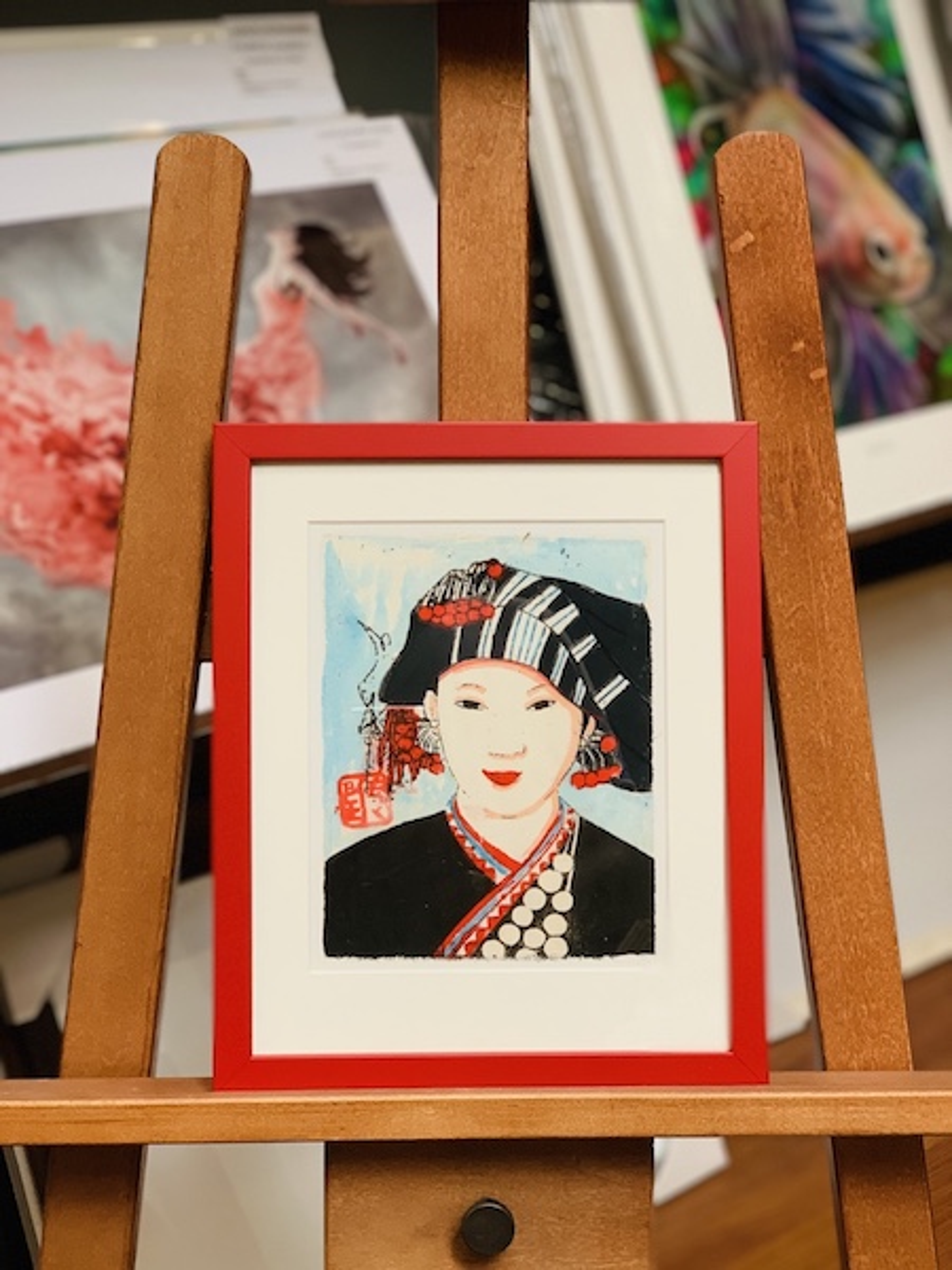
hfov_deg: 28.0
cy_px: 635
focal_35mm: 52
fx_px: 1907
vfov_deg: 36.8
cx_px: 476
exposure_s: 1/50
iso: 100
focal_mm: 6
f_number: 2.4
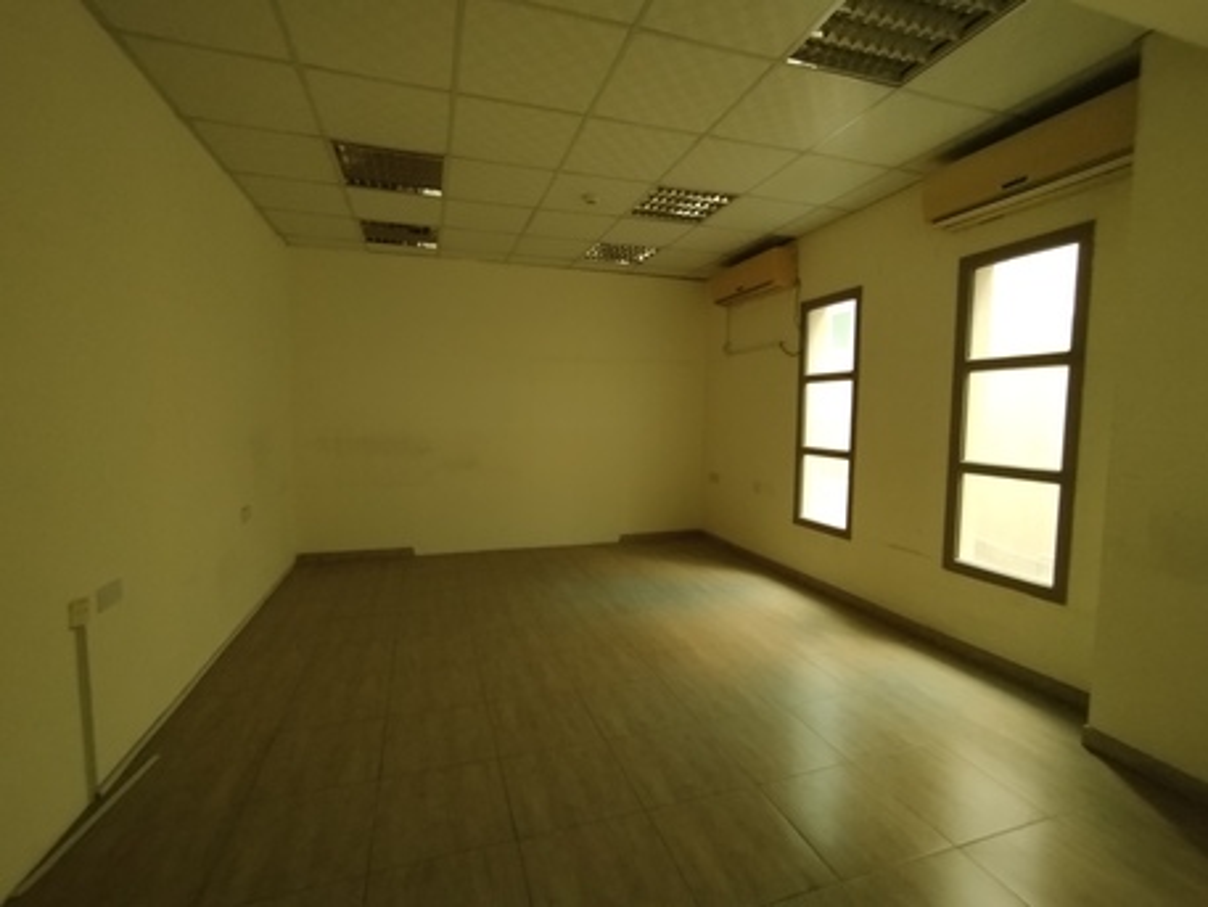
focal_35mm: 15
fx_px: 524
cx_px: 604
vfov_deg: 81.8
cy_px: 454
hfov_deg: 98.2
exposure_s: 1/20
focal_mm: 1.65
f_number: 2.2
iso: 250
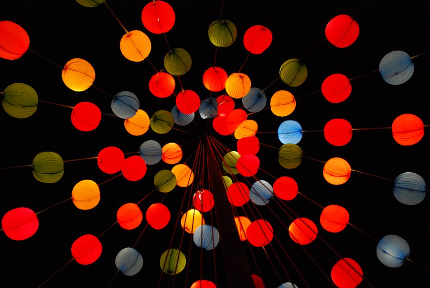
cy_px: 144
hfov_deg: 57.2
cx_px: 215
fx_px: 395
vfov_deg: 40.1
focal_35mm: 33
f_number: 3.8
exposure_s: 1/80
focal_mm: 22
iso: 800
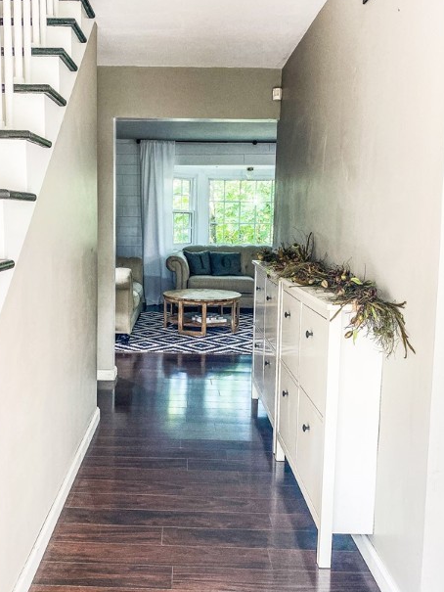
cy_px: 287
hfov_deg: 42.7
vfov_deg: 55.3
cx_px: 173
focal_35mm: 33
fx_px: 564
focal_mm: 4.25
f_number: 1.8
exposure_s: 1/67
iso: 125
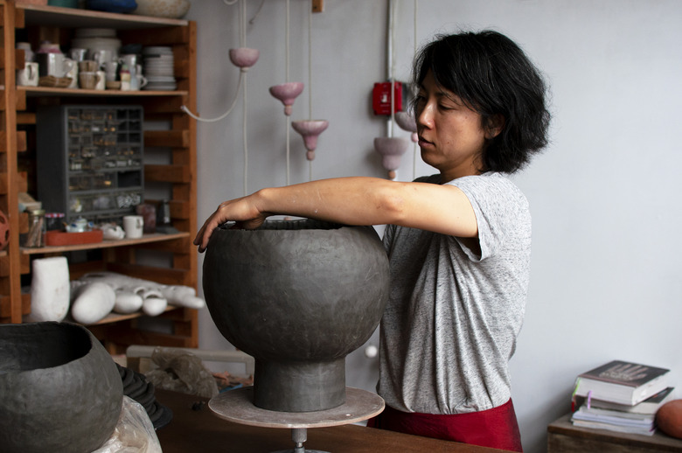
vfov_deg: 25.7
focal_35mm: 52
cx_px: 341
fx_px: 993
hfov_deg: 37.9
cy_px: 226
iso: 500
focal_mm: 35
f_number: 3.2
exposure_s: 1/100
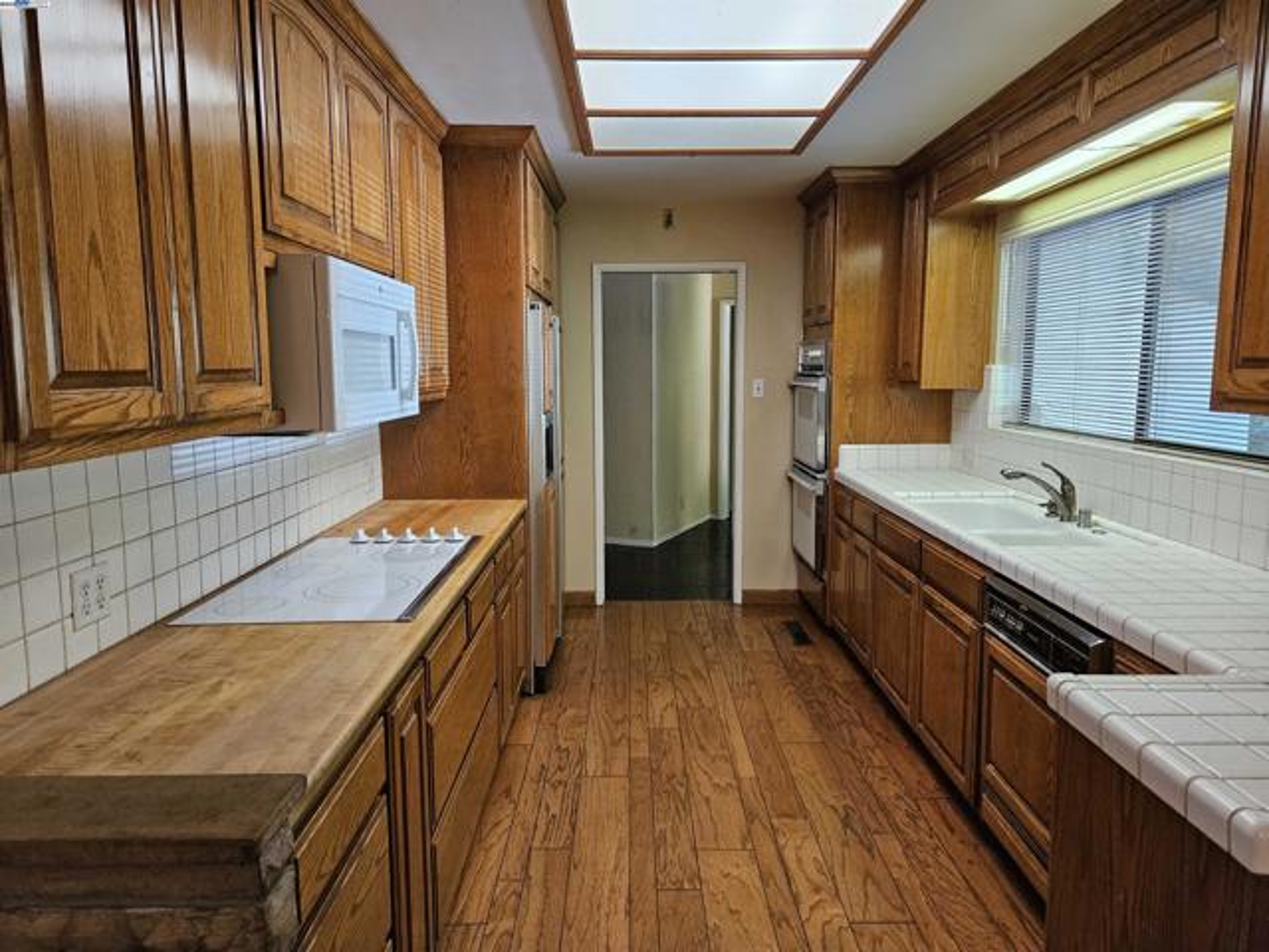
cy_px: 476
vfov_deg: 58.9
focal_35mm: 23
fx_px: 843
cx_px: 634
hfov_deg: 73.9
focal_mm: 5.4
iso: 800
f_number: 1.8
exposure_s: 1/120
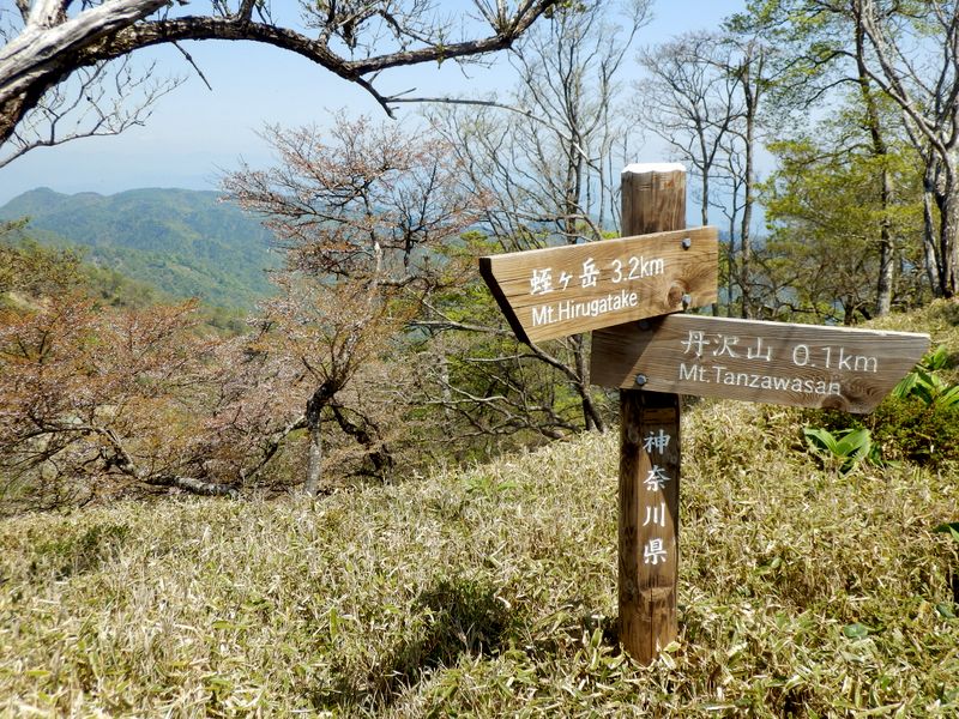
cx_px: 480
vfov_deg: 34.3
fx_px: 1164
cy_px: 360
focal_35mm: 42
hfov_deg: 44.8
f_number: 4
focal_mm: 7.4
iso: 80
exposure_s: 1/400
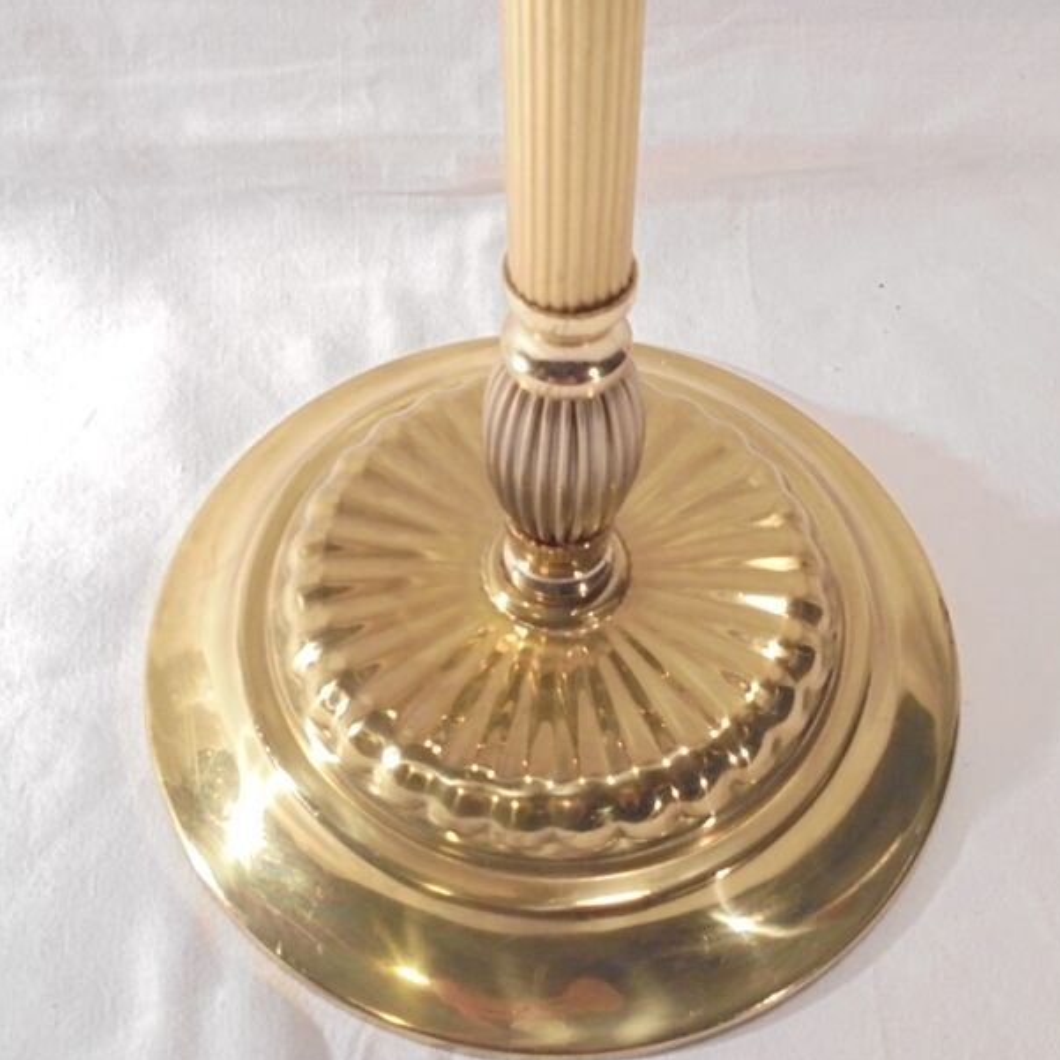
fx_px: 1559
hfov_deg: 37.5
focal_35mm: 45
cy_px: 450
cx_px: 551
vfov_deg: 37.5
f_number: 4
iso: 400
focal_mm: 6.1
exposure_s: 1/25
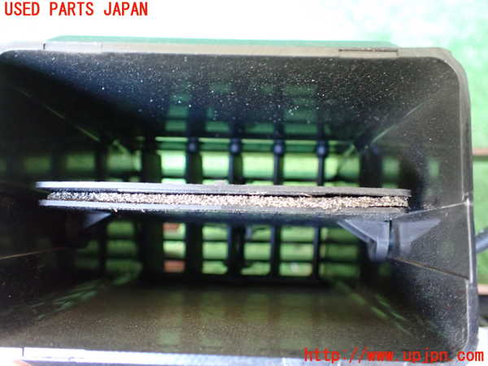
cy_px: 183
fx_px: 423
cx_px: 244
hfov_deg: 60.0
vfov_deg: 46.8
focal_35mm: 30
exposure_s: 1/30
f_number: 2.3
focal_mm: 5.4
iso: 1000
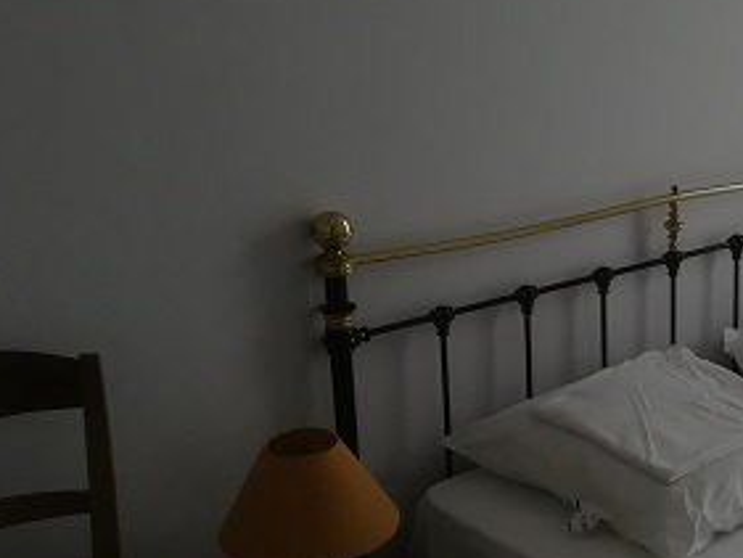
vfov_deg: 19.8
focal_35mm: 74
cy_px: 373
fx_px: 1589
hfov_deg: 23.3
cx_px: 962
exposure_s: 1/33.3
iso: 64
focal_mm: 3.83
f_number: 2.2
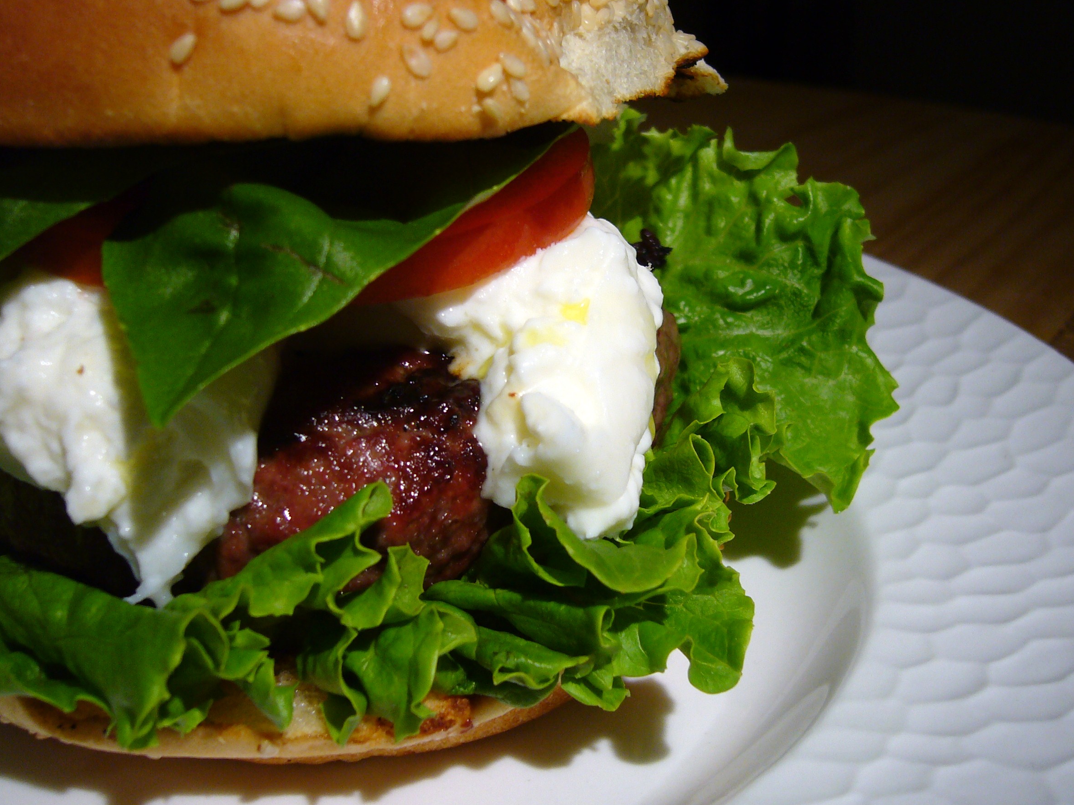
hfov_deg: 39.6
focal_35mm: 48
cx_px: 606
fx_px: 1489
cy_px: 399
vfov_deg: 30.3
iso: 100
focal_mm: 6.6
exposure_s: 1/30
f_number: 3
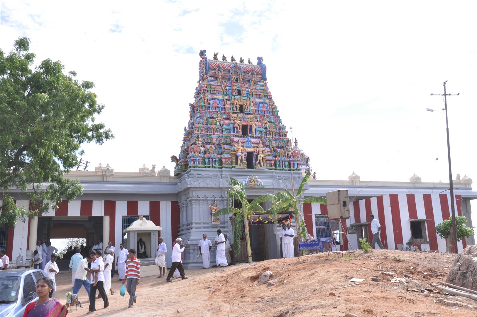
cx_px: 238
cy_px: 158
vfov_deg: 36.8
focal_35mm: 36
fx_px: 476
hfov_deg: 53.2
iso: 400
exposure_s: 1/125
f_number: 14
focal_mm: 24
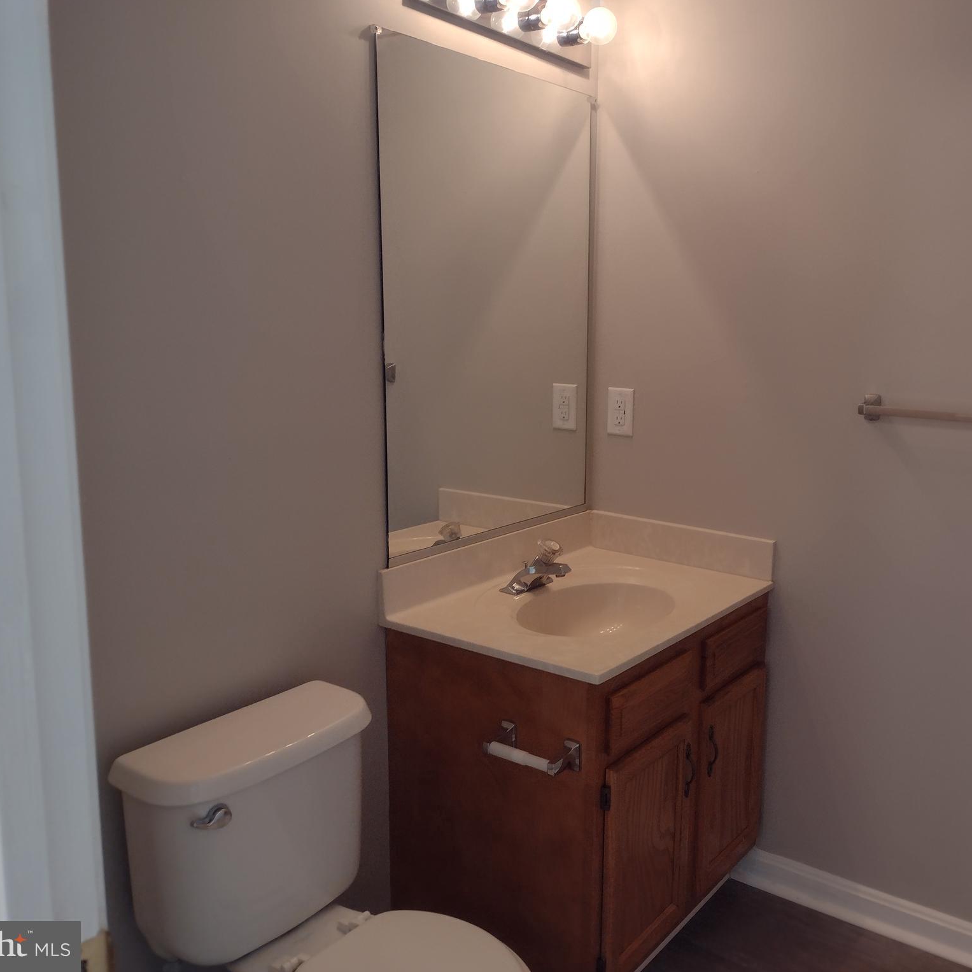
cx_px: 574
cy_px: 484
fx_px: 1017
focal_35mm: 32
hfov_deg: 50.8
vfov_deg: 51.1
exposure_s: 1/60
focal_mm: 4.71
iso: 105
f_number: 1.7
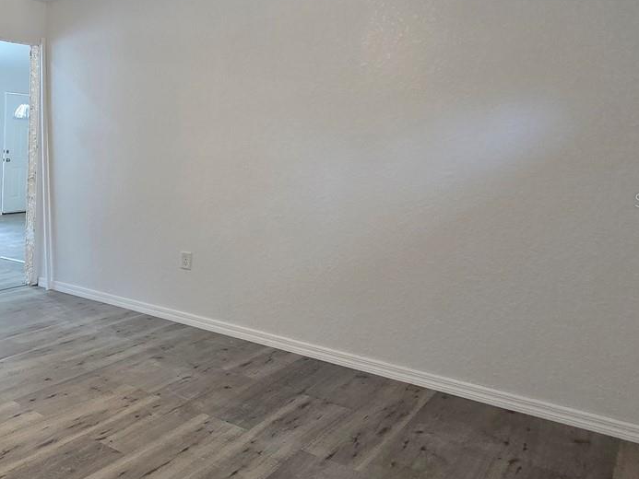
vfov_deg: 46.6
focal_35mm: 30
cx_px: -16
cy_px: 200
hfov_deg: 48.1
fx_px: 554
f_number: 2.2
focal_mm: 2.2
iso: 125
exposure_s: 1/60
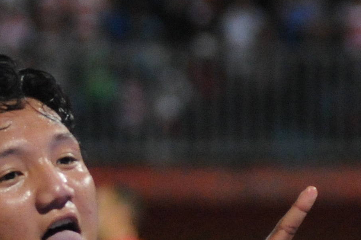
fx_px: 8002
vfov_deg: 1.7
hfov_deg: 2.6
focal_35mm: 799
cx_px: -302
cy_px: 392
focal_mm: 112
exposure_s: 1/500
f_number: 3.5
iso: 2000
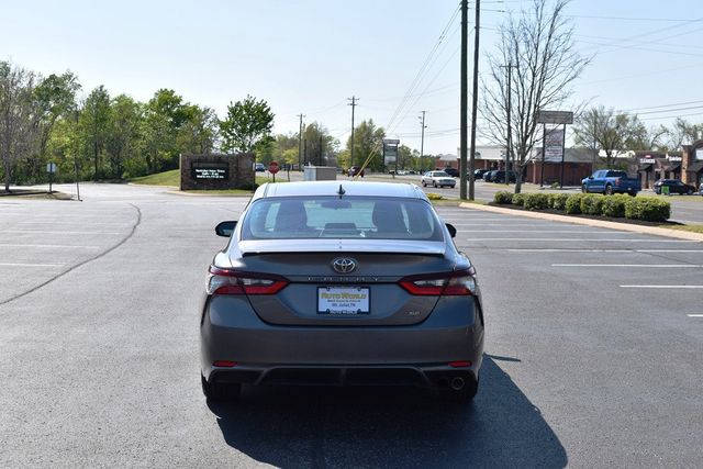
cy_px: 234
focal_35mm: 48
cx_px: 352
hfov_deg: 41.1
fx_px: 937
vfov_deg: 28.1
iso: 100
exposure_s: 1/250
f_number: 8
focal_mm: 32
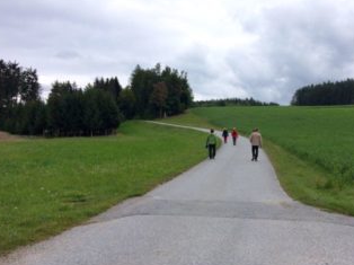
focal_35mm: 37
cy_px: 143
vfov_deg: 38.6
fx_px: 378
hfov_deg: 49.8
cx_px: 216
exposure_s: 1/912
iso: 32
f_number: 2.2
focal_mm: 4.15
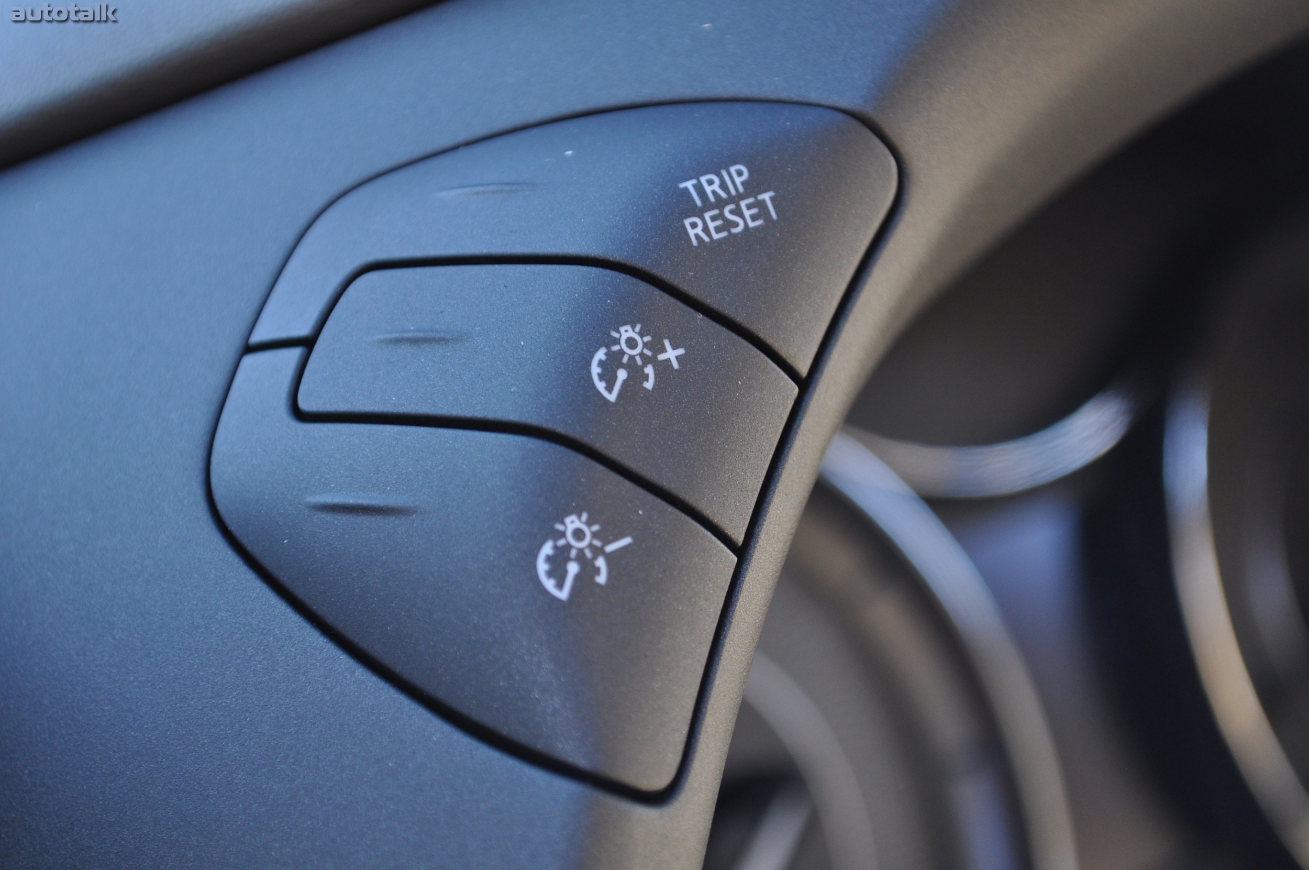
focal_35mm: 72
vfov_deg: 18.9
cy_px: 435
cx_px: 654
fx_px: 2615
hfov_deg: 28.1
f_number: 5.6
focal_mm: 48
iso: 450
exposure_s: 1/60
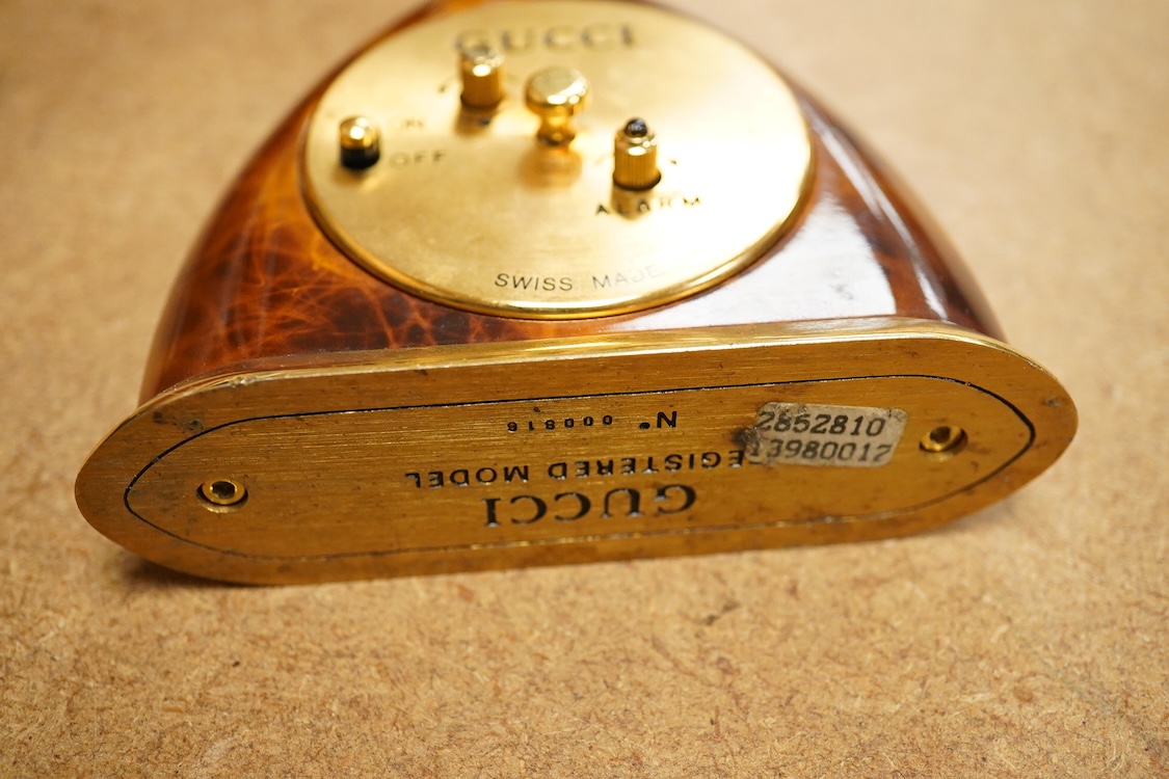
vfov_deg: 29.9
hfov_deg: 43.6
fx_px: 1461
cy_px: 390
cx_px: 584
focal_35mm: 45
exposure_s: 1/200
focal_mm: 30
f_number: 7.1
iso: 2500
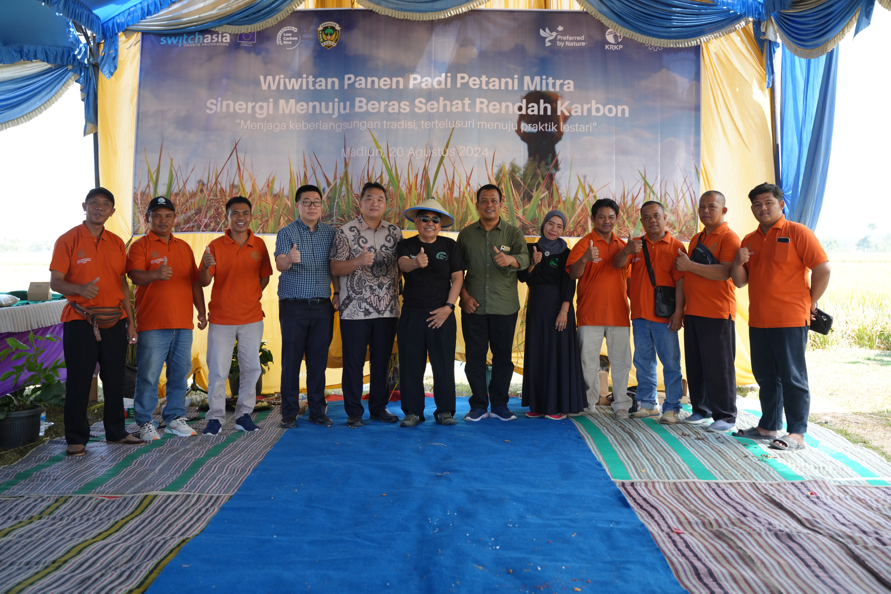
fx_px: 940
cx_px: 446
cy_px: 297
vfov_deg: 35.1
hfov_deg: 50.7
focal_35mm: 38
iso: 250
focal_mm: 38
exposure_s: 1/250
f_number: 3.5
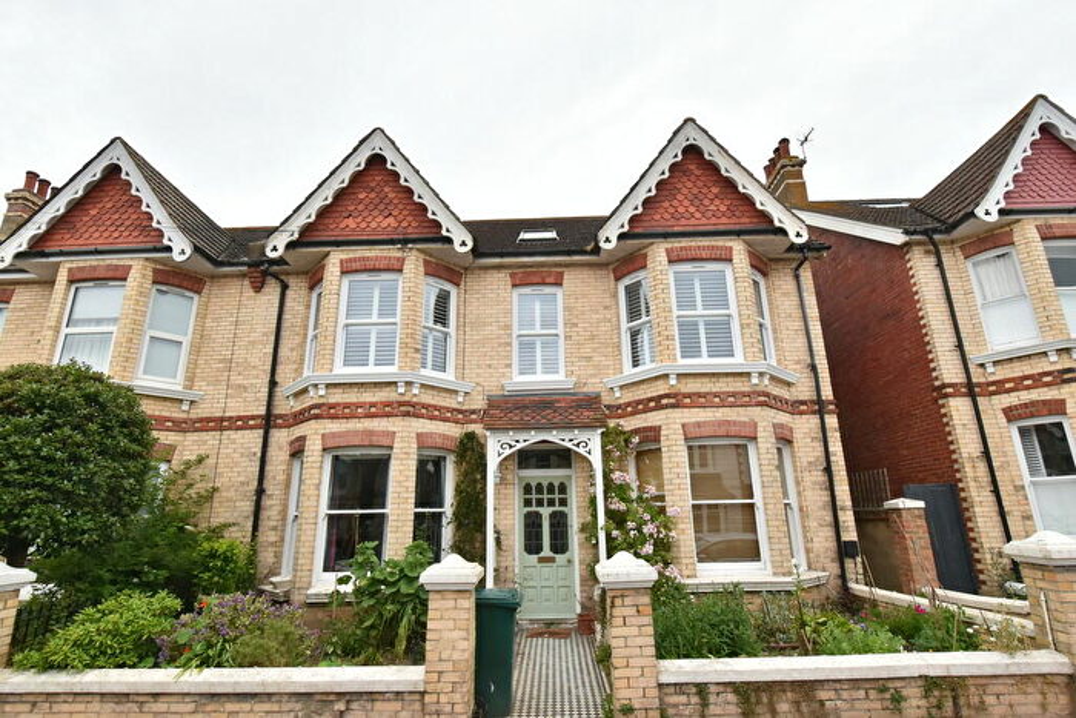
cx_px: 538
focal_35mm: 16
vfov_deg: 72.1
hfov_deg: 95.0
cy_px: 359
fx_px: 493
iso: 500
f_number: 9
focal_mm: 11
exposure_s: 1/320
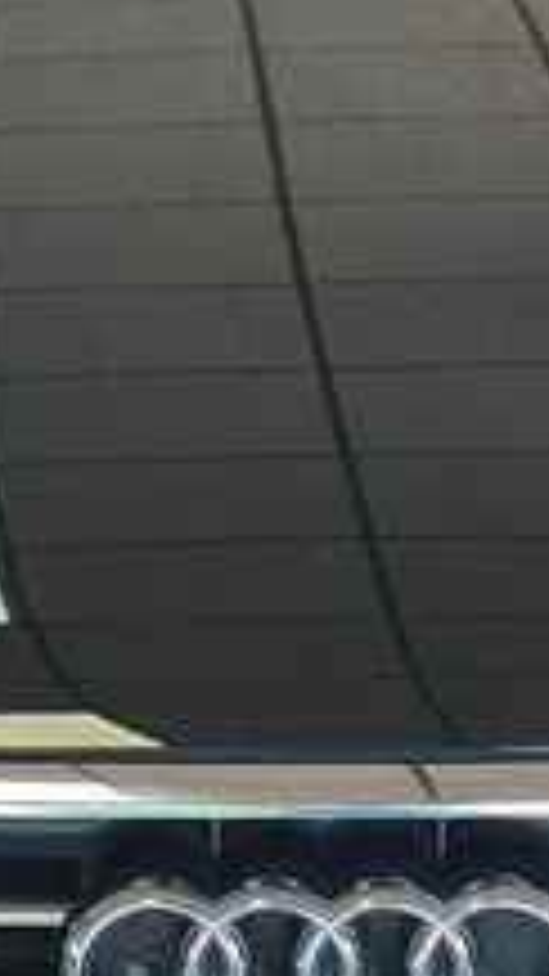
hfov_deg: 7.9
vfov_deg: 14.0
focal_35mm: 154
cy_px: 571
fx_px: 3987
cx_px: 333
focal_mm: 6.86
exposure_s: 1/120
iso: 200
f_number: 1.78
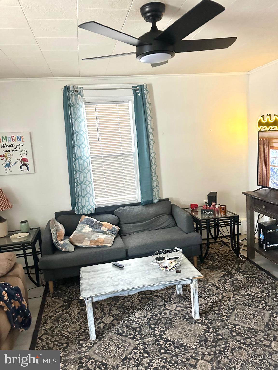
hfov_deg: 56.8
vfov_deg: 71.6
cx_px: 139
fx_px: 257
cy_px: 185
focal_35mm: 24
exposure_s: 1/45
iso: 800
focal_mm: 6.86
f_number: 1.78
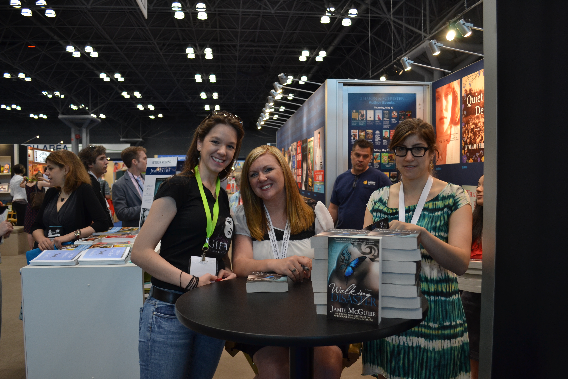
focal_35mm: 27
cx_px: 284
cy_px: 190
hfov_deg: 67.4
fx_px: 426
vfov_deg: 47.9
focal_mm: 18
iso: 400
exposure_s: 1/60
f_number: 4
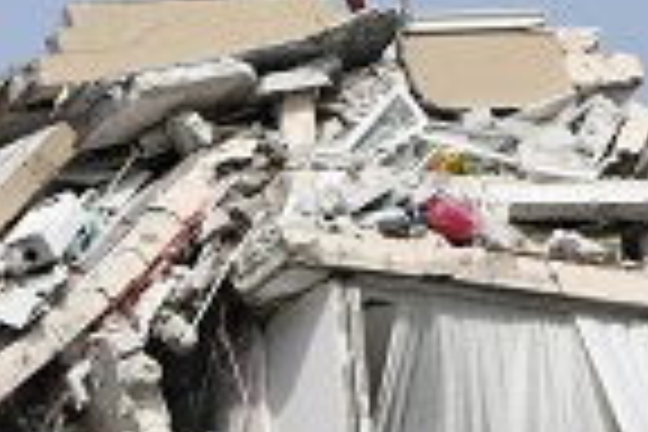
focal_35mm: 242
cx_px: 482
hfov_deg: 8.5
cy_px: 747
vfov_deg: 5.6
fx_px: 4356
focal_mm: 58
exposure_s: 1/640
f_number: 13
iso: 320
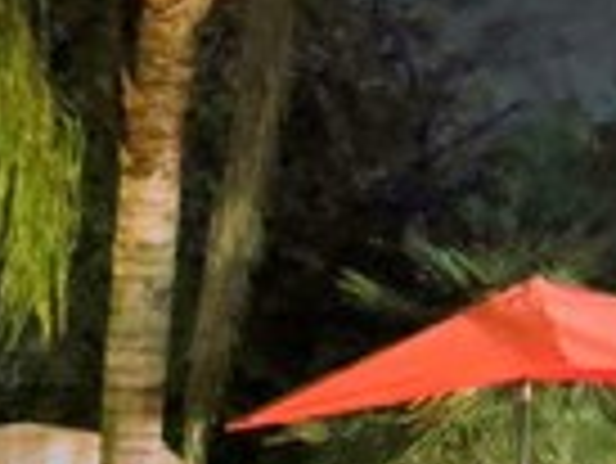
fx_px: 2084
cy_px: 964
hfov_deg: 14.8
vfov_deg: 11.3
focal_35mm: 117
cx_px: -468
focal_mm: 7
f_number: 1.8
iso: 1600
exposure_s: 1/10
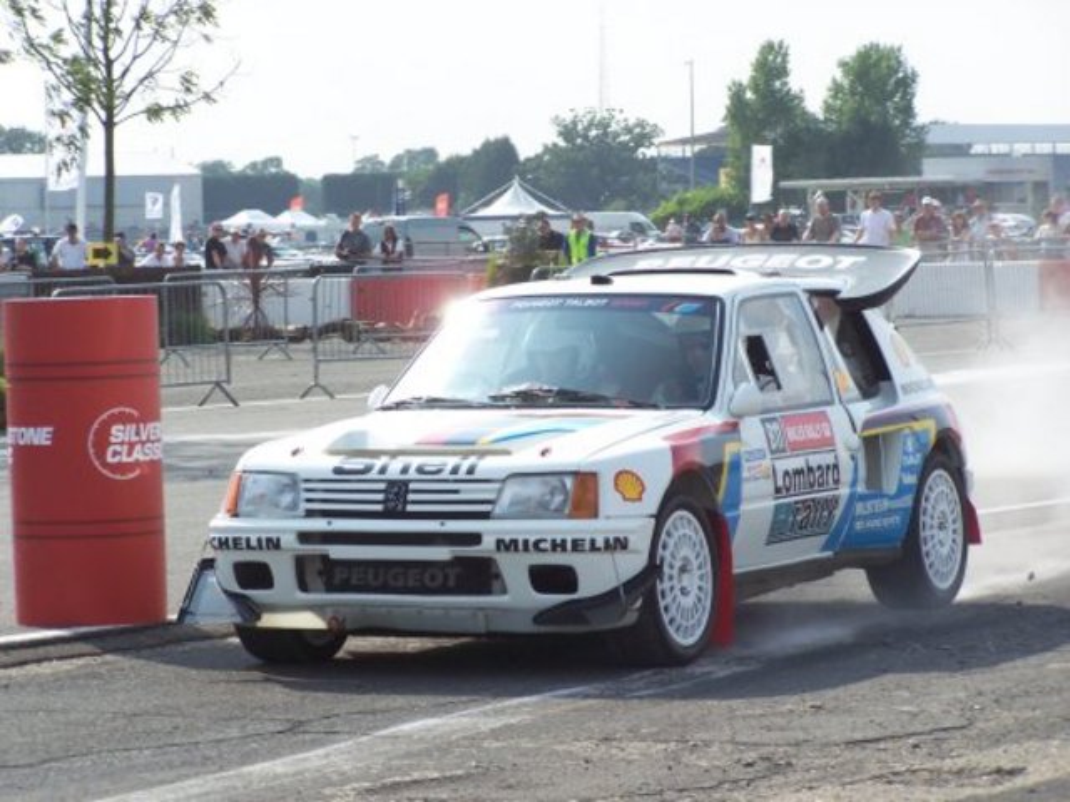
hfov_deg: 11.7
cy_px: 401
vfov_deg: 8.8
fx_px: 5224
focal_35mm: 169
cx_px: 535
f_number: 4
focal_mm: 28
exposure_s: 1/750
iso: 100
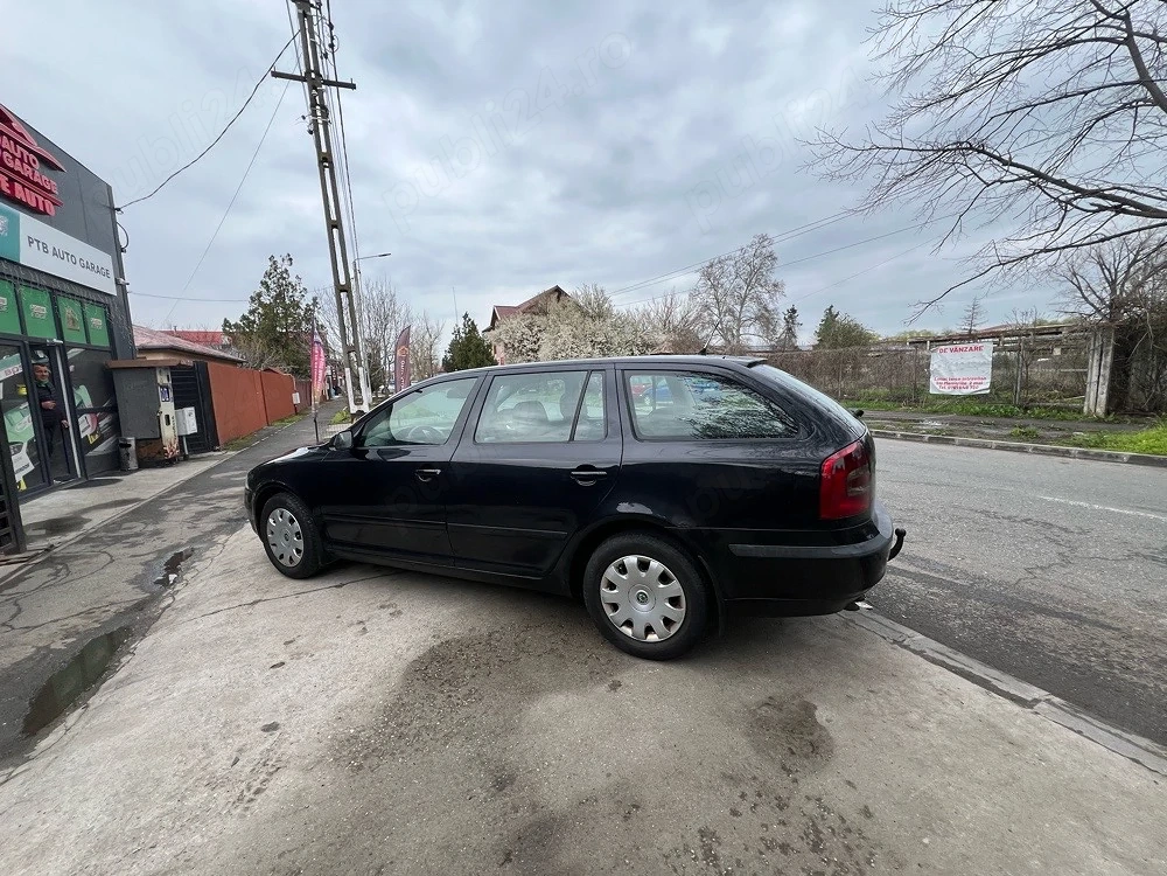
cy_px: 438
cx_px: 584
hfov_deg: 106.2
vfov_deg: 89.9
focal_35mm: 13
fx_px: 438
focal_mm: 1.57
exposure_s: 1/412
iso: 32
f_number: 1.8
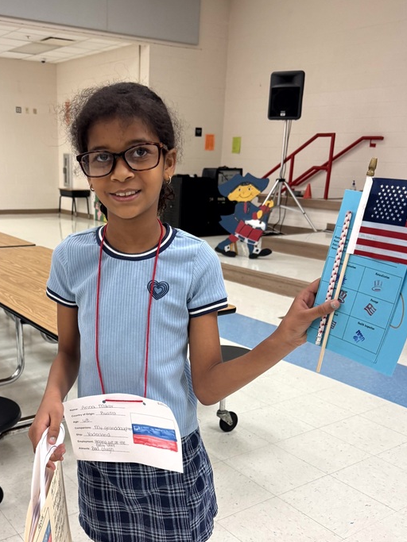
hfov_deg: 39.3
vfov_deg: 51.0
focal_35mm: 36
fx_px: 565
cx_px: 141
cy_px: 328
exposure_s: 1/120
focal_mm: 6.76
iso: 200
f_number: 1.78
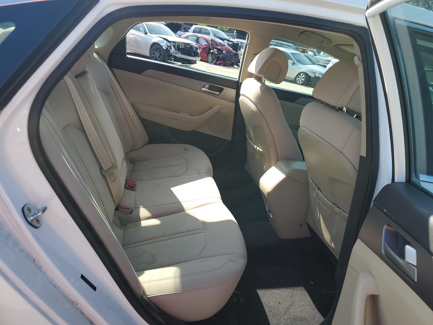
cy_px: 162
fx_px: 325
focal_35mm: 26
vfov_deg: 53.1
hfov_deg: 67.3
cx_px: 216
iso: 50
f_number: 1.5
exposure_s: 1/1111
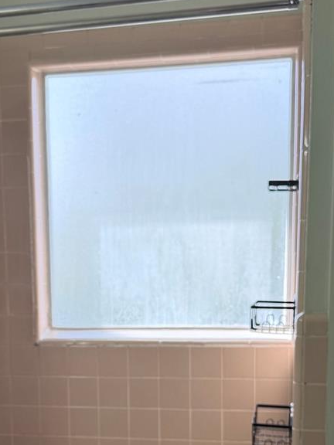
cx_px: 107
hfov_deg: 22.8
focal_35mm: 64
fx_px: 823
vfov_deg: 29.1
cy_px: 399
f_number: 1.78
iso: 80
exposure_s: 1/204
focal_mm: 6.76
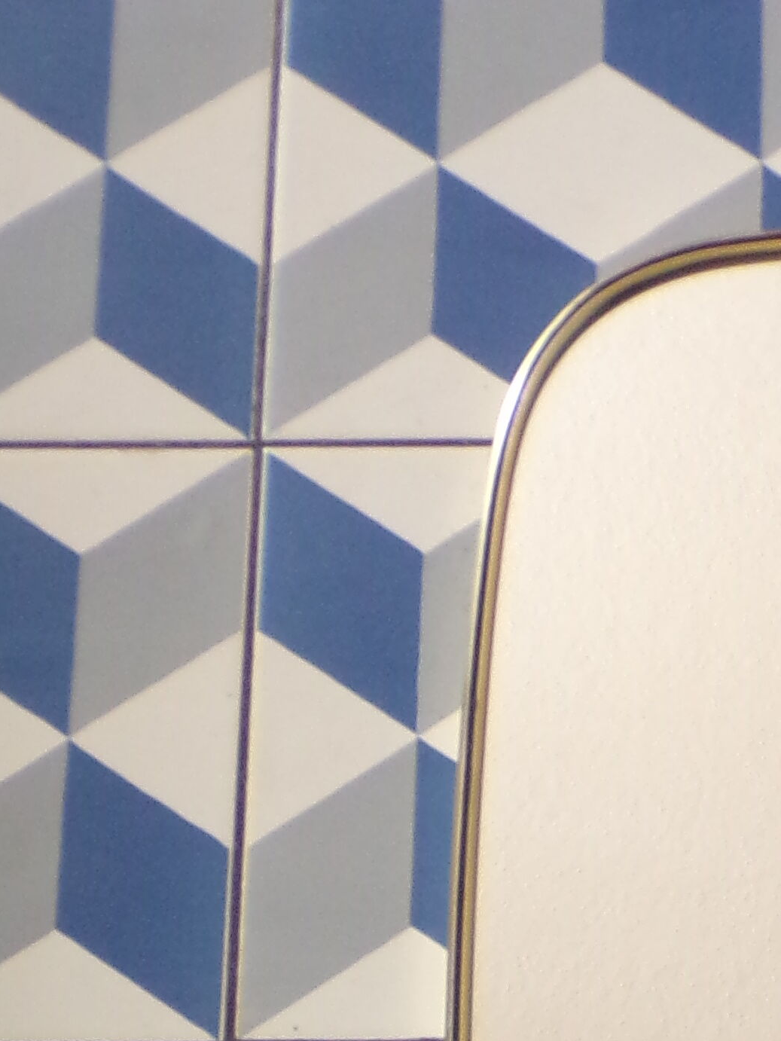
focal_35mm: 140
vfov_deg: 13.4
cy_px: 1488
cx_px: 1022
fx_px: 4210
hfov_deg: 10.4
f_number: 3.4
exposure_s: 1/25
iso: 200
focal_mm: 7.6
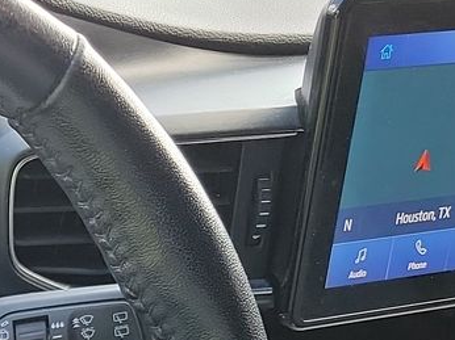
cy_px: 664
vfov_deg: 12.0
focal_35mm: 111
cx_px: -306
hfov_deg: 15.7
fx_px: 1458
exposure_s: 1/59
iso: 110
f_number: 1.8
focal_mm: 6.7
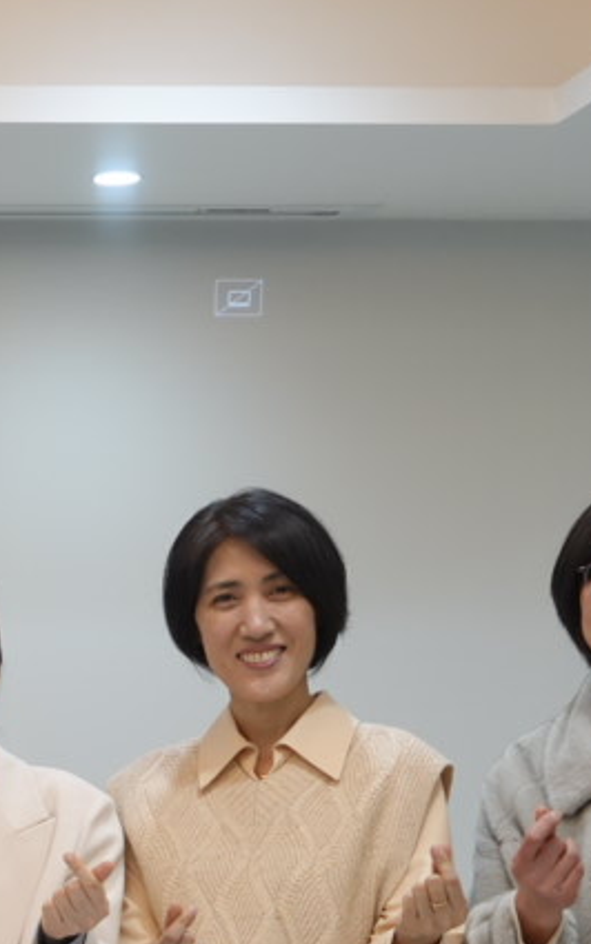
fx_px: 3192
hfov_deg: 10.1
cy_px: 1084
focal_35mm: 124
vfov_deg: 16.2
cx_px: -389
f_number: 4.5
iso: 800
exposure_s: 1/160
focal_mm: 32
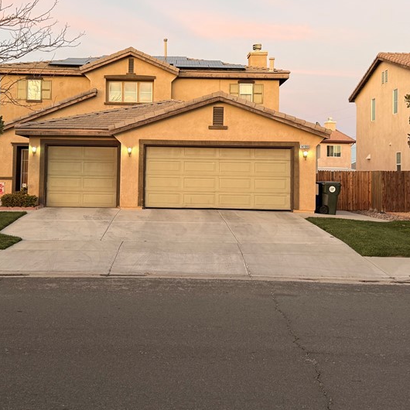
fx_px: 549
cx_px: 169
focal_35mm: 41
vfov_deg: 40.7
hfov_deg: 40.8
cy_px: 157
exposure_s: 1/60
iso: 160
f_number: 1.78
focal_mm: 6.76
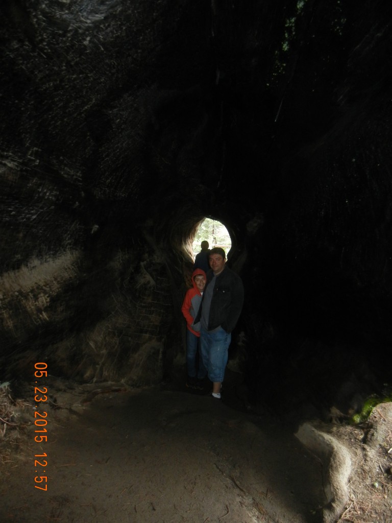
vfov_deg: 60.0
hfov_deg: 46.8
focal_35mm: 30
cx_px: 196
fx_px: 453
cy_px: 262
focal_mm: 5.4
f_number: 3.5
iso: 400
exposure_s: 1/30
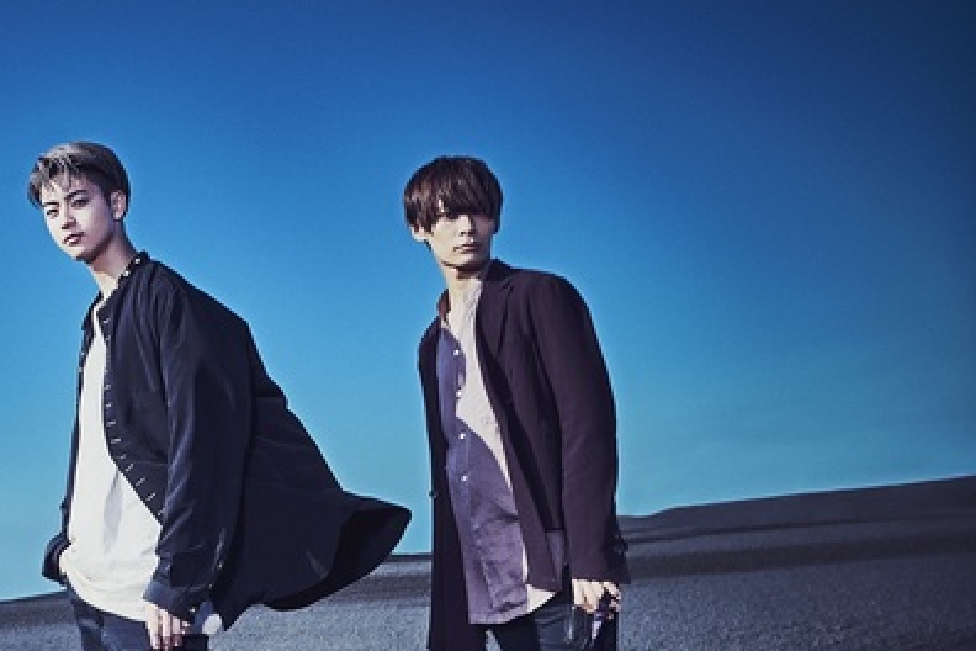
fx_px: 1410
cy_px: 280
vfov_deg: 26.0
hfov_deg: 36.0
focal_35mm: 52
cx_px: 106
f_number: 5.6
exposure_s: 1/160
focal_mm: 29
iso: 100
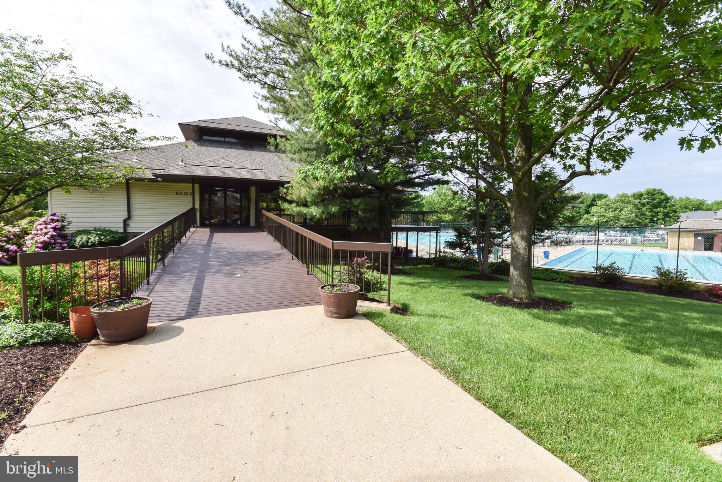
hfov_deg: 100.4
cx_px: 361
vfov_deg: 77.3
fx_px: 301
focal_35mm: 15
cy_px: 241
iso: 200
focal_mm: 10
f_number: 10
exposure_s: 1/400
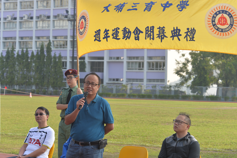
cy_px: 75
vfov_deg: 11.2
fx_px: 803
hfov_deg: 16.8
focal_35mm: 122
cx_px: 115
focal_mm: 116
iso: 200
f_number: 8
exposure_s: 1/200
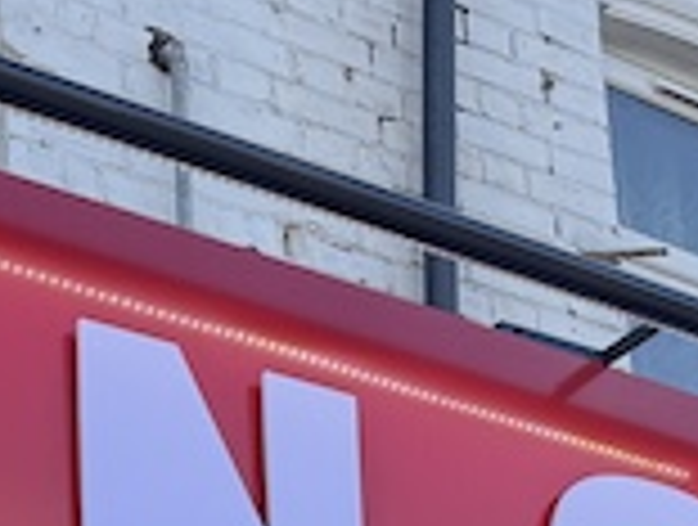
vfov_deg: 10.7
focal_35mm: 122
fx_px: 2466
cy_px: 1180
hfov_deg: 15.7
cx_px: 779
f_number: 1.78
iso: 80
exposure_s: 1/1076
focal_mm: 6.76
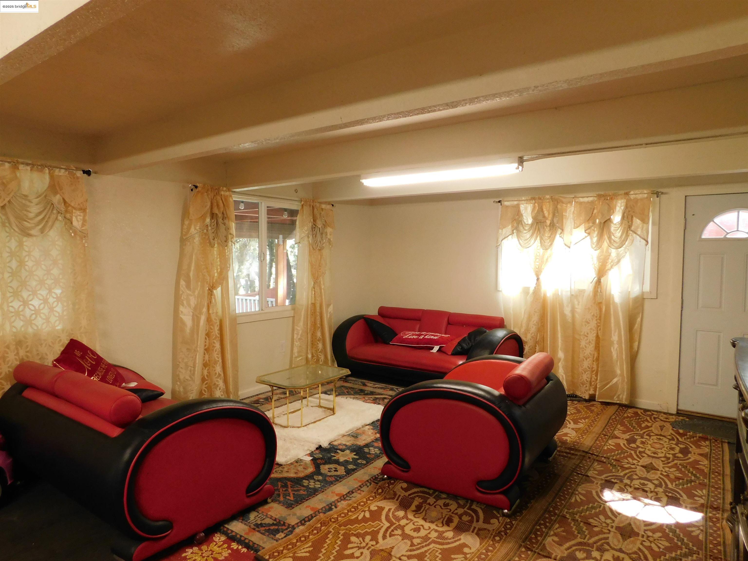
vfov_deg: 58.9
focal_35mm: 23
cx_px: 374
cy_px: 280
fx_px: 497
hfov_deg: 73.9
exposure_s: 1/30
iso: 250
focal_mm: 4
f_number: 3
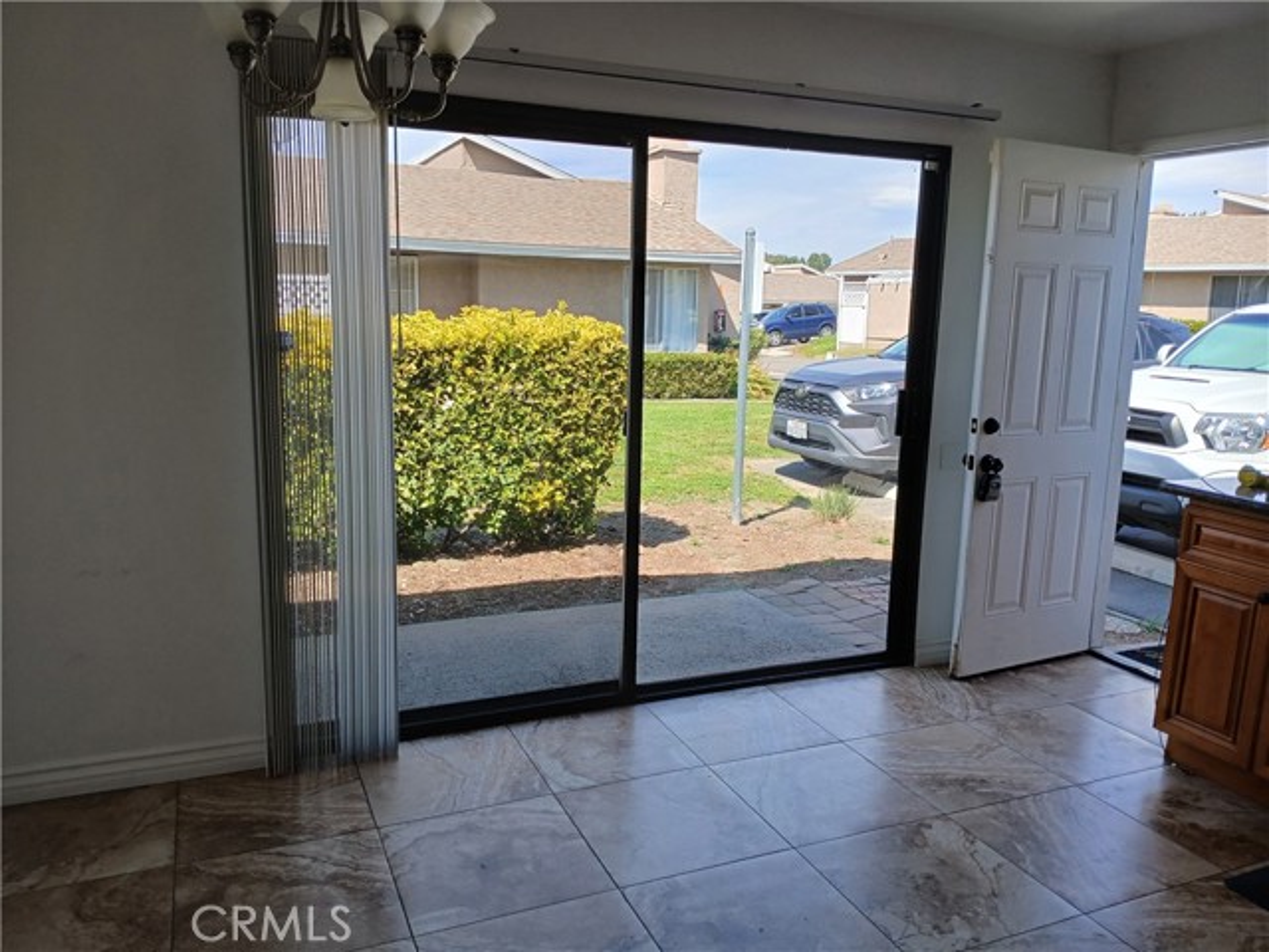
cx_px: 634
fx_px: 953
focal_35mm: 26
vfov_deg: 53.1
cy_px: 476
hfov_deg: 67.3
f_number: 1.8
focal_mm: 3.98
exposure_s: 1/159
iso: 20
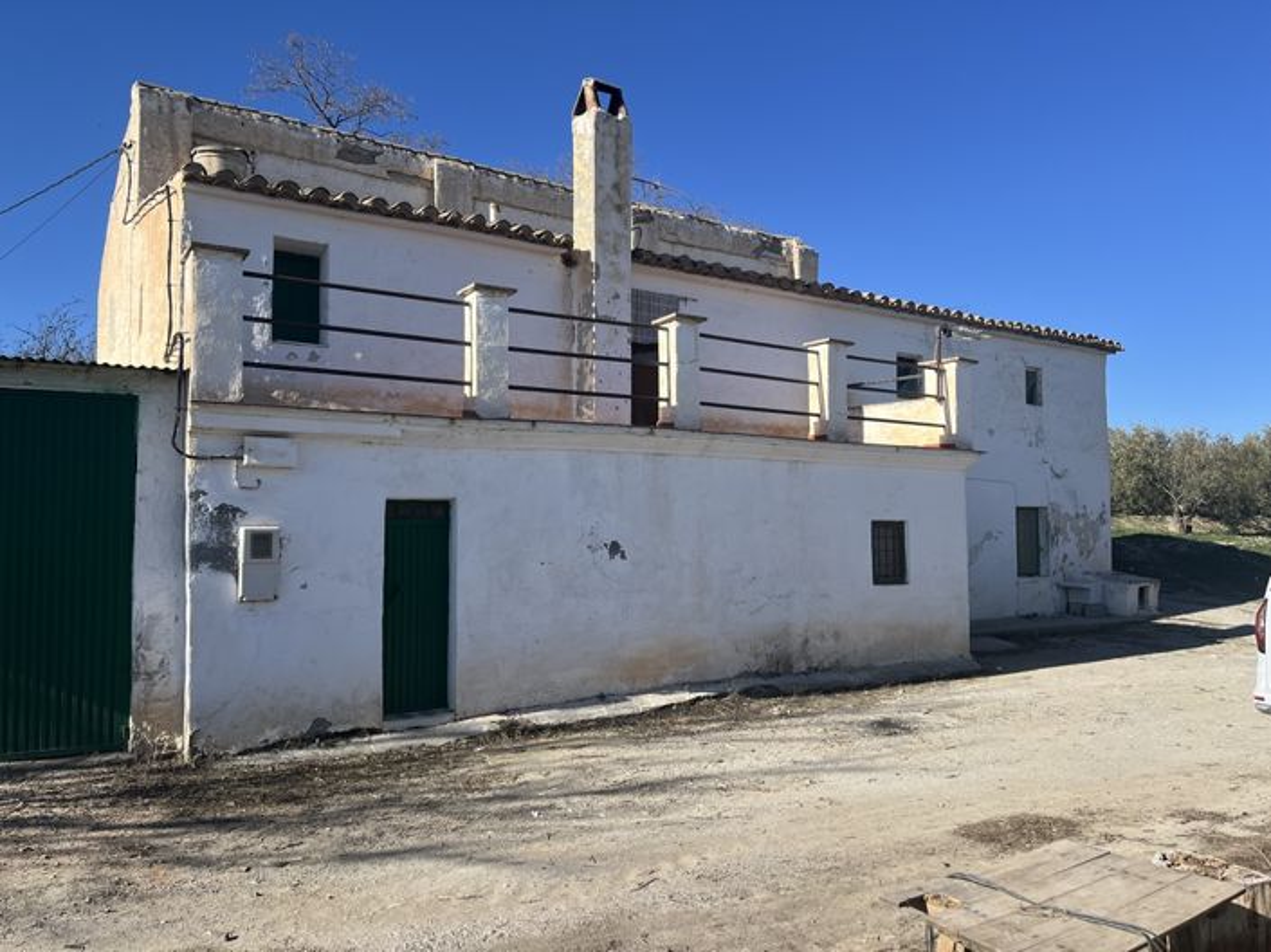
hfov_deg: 67.3
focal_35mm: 26
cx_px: 636
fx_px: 954
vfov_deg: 53.0
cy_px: 476
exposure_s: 1/3311
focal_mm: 5.1
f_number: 1.6
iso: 50
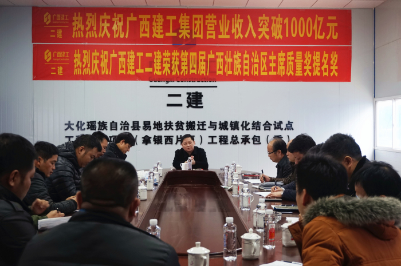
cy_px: 133
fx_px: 534
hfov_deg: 41.2
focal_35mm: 48
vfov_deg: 28.0
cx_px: 200
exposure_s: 1/60
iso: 800
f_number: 5
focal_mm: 32
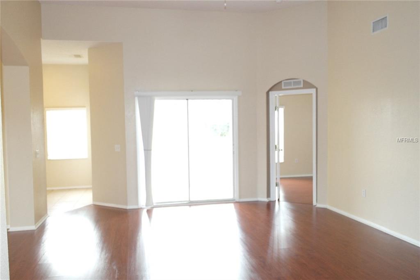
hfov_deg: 61.9
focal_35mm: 30
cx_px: 210
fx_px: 350
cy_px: 140
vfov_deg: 43.6
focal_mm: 20
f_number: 3.5
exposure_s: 1/40
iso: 400
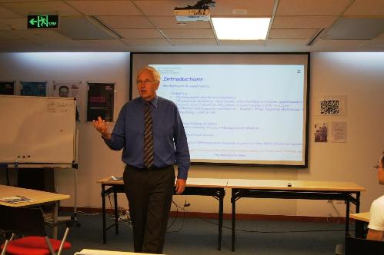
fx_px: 448
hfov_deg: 46.4
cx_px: 192
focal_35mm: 42
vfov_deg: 31.9
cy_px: 128
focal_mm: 28
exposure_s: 1/50
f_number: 4.5
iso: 500
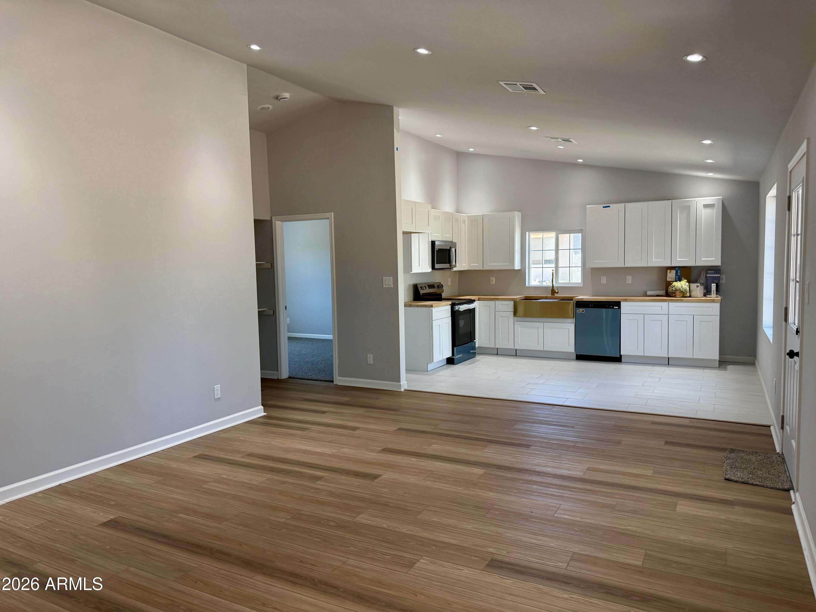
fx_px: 566
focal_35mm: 24
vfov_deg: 56.8
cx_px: 408
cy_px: 306
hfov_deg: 71.6
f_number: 1.78
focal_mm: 6.76
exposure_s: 1/215
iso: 160
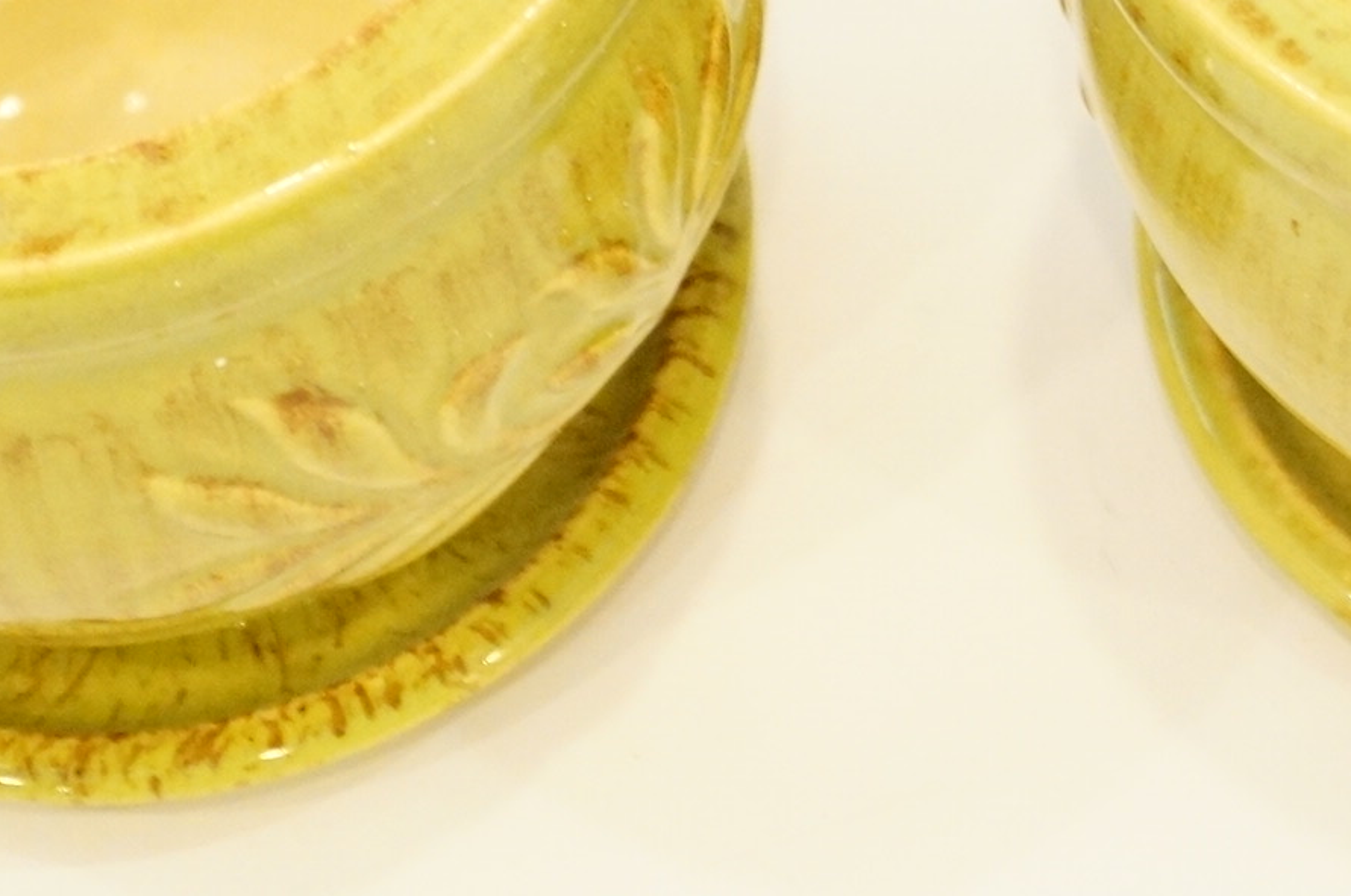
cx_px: 928
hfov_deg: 11.1
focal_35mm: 185
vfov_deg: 7.3
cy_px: -249
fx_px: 6945
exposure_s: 1/40
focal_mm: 45
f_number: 5.6
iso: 3200
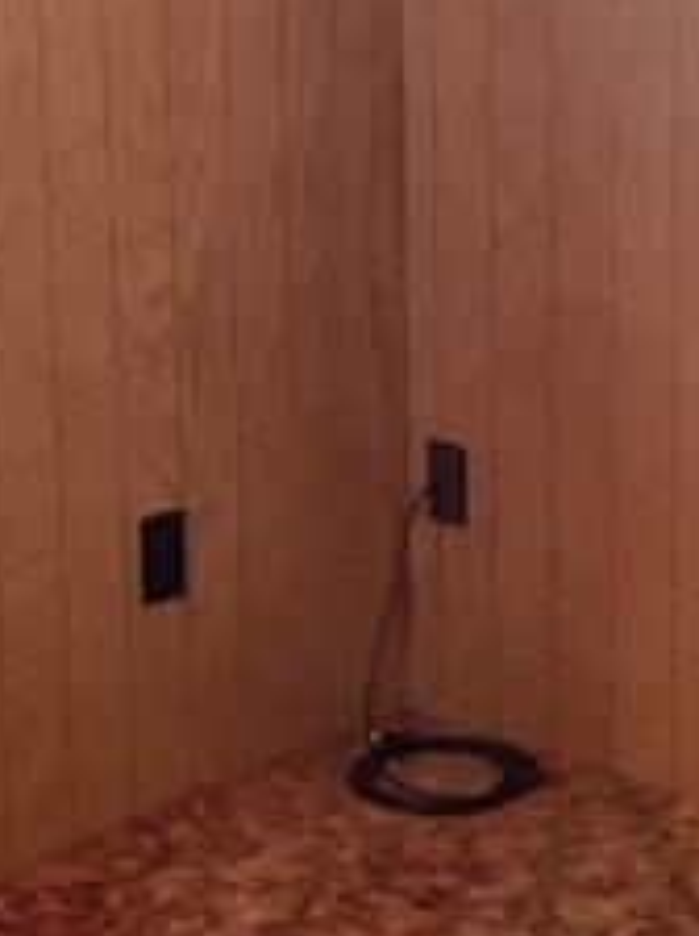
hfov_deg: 13.9
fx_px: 2862
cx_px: 370
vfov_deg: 18.4
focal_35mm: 106
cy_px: 216
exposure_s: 1/40
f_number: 2.4
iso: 400
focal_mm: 3.3
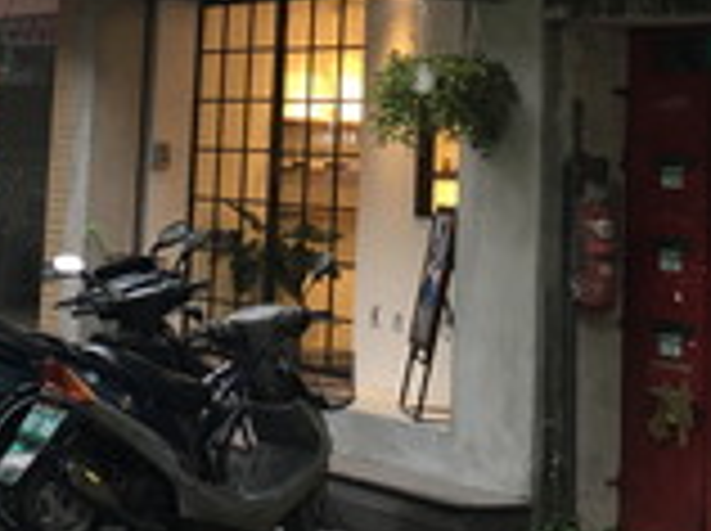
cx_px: 176
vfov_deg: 15.6
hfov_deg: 21.2
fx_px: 1887
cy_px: -38
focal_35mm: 92
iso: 25
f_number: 2.2
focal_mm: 4.15
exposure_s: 1/15
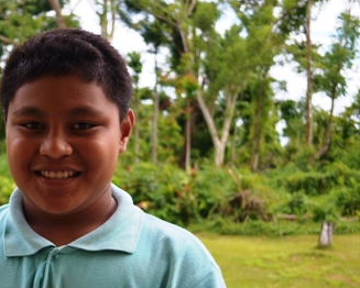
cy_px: 228
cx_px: 34
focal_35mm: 66
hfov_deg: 27.6
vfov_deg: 22.9
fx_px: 704
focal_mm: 24
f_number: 4
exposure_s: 1/500
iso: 160
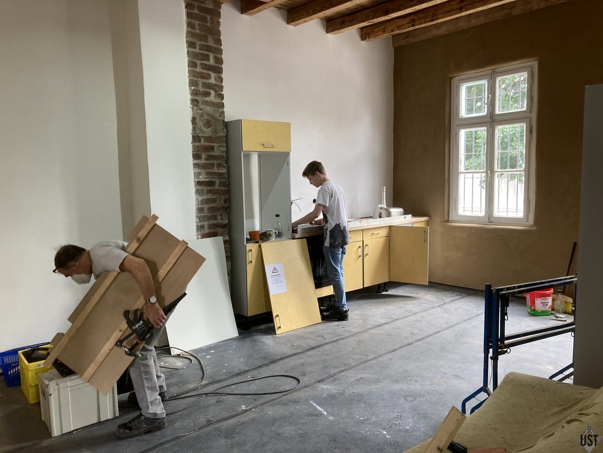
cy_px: 226
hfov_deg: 63.4
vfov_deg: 49.7
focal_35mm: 28
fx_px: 488
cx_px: 302
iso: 64
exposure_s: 1/50
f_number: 1.8
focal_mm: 3.99
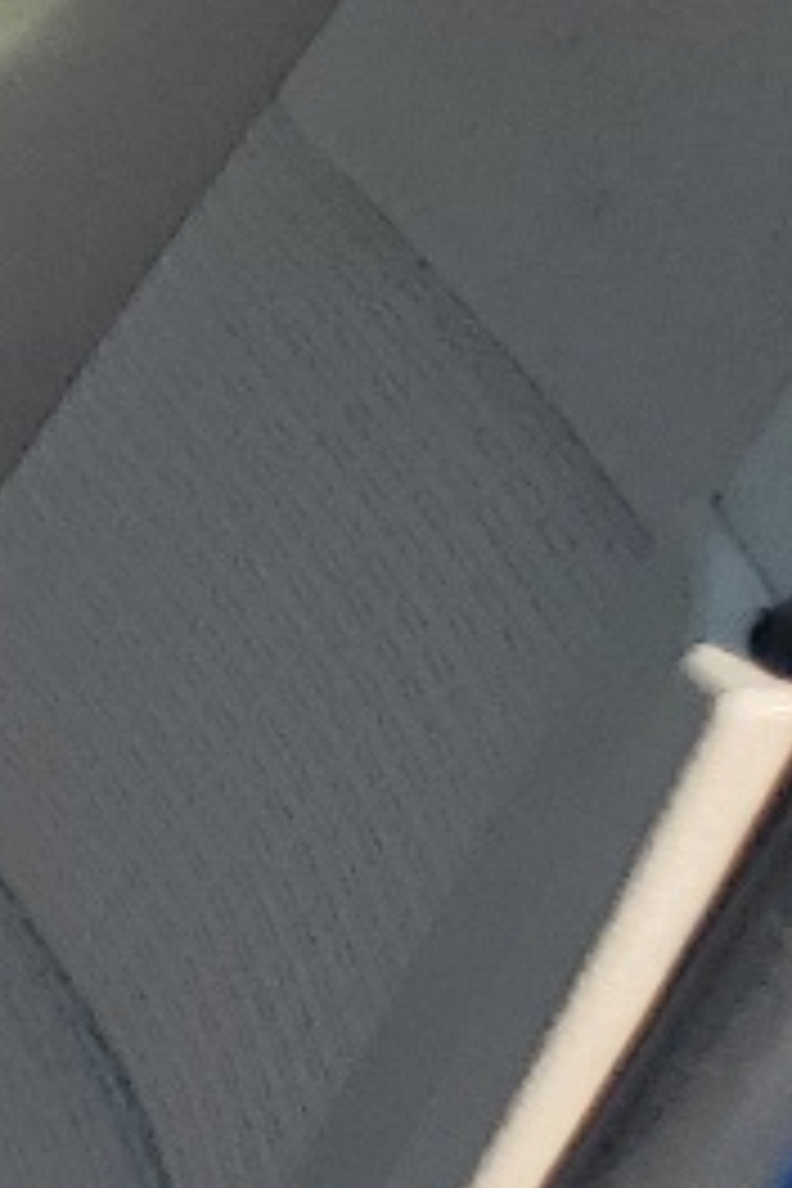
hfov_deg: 6.6
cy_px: 680
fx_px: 5412
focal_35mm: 164
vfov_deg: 12.5
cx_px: -2444
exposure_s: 1/2000
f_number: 1.5
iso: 50
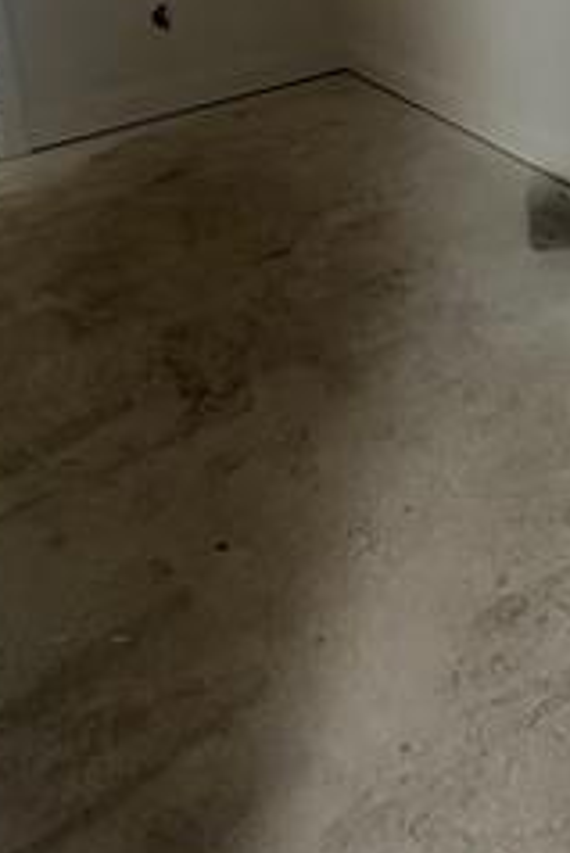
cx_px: 749
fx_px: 1115
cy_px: -75
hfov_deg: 24.8
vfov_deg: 35.9
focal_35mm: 47
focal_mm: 2.22
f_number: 2.2
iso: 250
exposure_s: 1/99
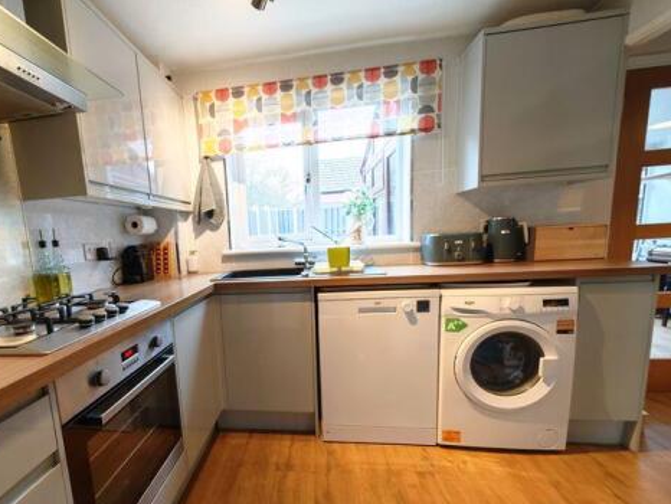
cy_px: 289
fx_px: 291
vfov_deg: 81.3
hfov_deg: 96.6
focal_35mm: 15
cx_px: 263
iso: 250
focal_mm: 2.03
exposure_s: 1/33.3
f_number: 1.8
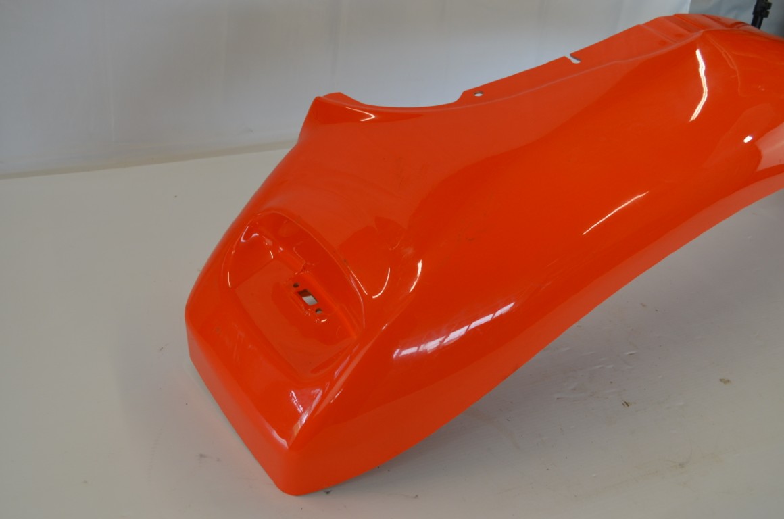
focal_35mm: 39
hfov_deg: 49.6
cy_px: 260
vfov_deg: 34.1
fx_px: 847
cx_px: 392
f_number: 5.6
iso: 400
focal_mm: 26
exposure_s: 1/125
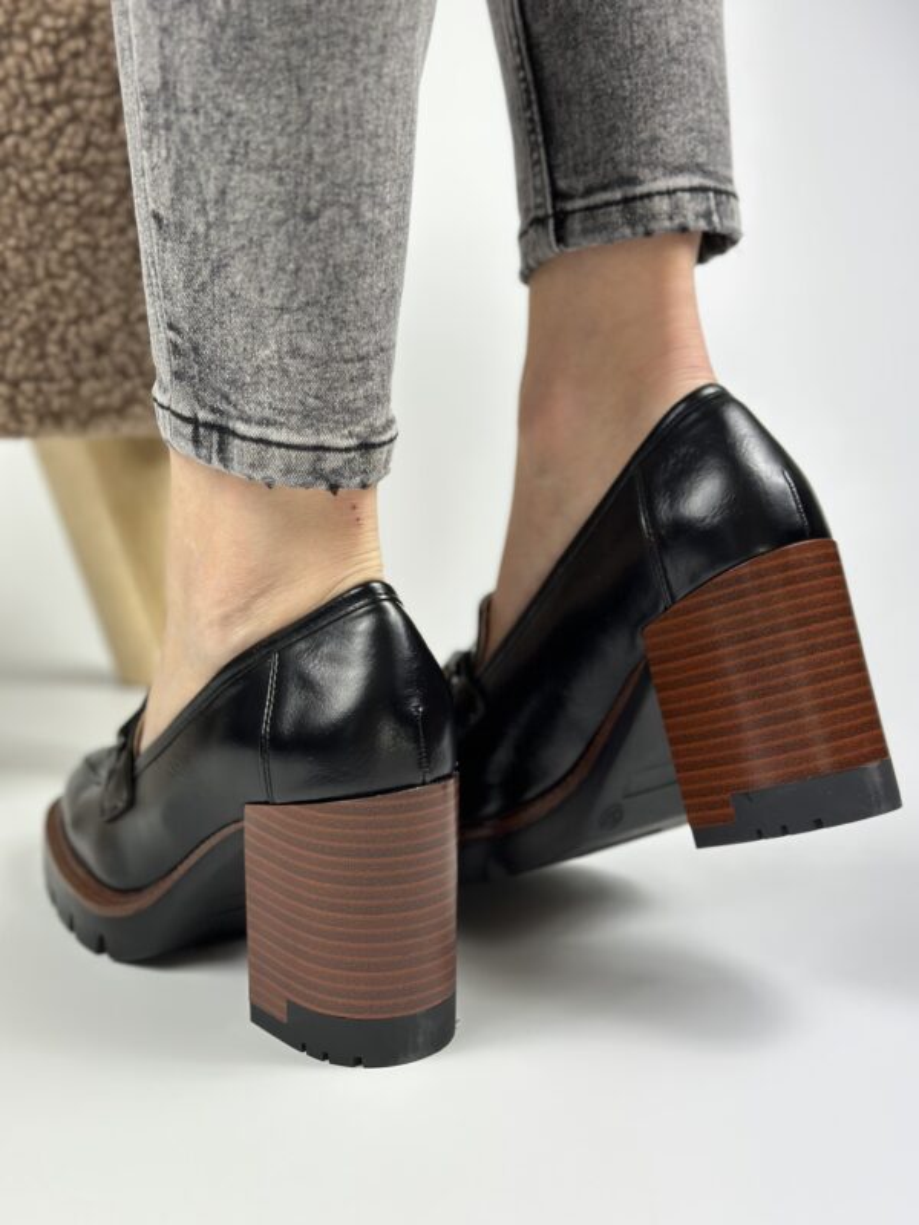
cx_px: 460
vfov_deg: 39.7
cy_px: 612
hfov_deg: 30.3
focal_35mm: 48
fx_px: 1699
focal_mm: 6.86
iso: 80
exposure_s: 1/756
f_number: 1.78
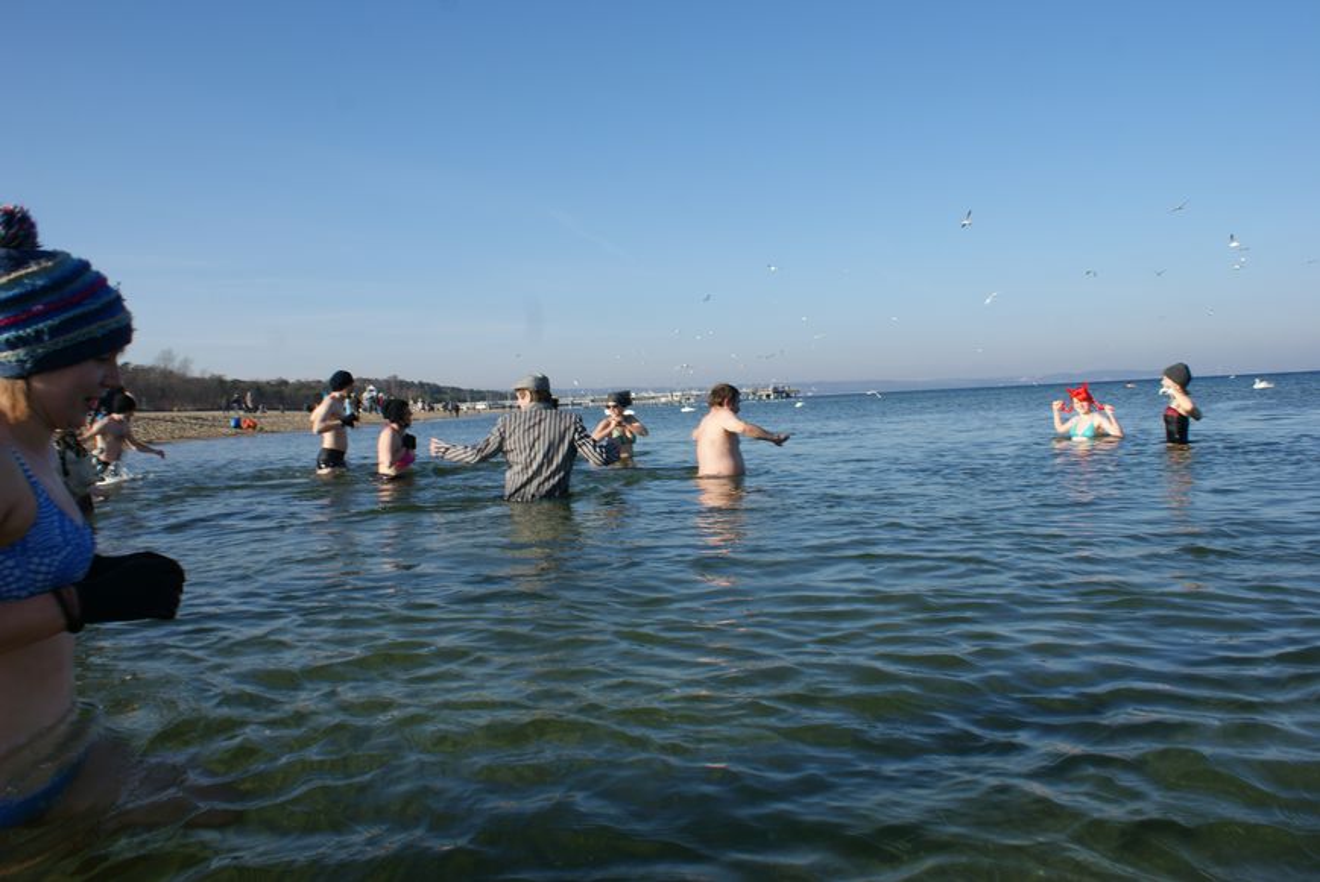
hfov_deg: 67.3
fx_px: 991
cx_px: 660
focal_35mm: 27
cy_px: 441
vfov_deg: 48.0
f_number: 10
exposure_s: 1/160
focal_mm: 18
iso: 100
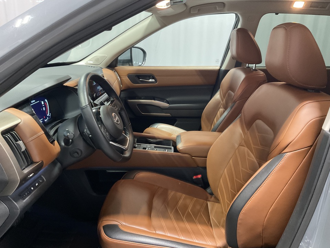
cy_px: 124
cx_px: 165
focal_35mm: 29
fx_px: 276
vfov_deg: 48.2
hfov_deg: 61.7
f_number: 1.8
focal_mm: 3
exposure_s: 1/50
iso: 250
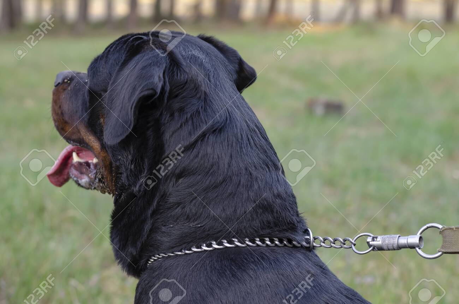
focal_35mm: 75
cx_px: 230
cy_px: 152
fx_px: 954
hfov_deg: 27.0
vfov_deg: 18.1
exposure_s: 1/125
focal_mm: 50
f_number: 3.5
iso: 320
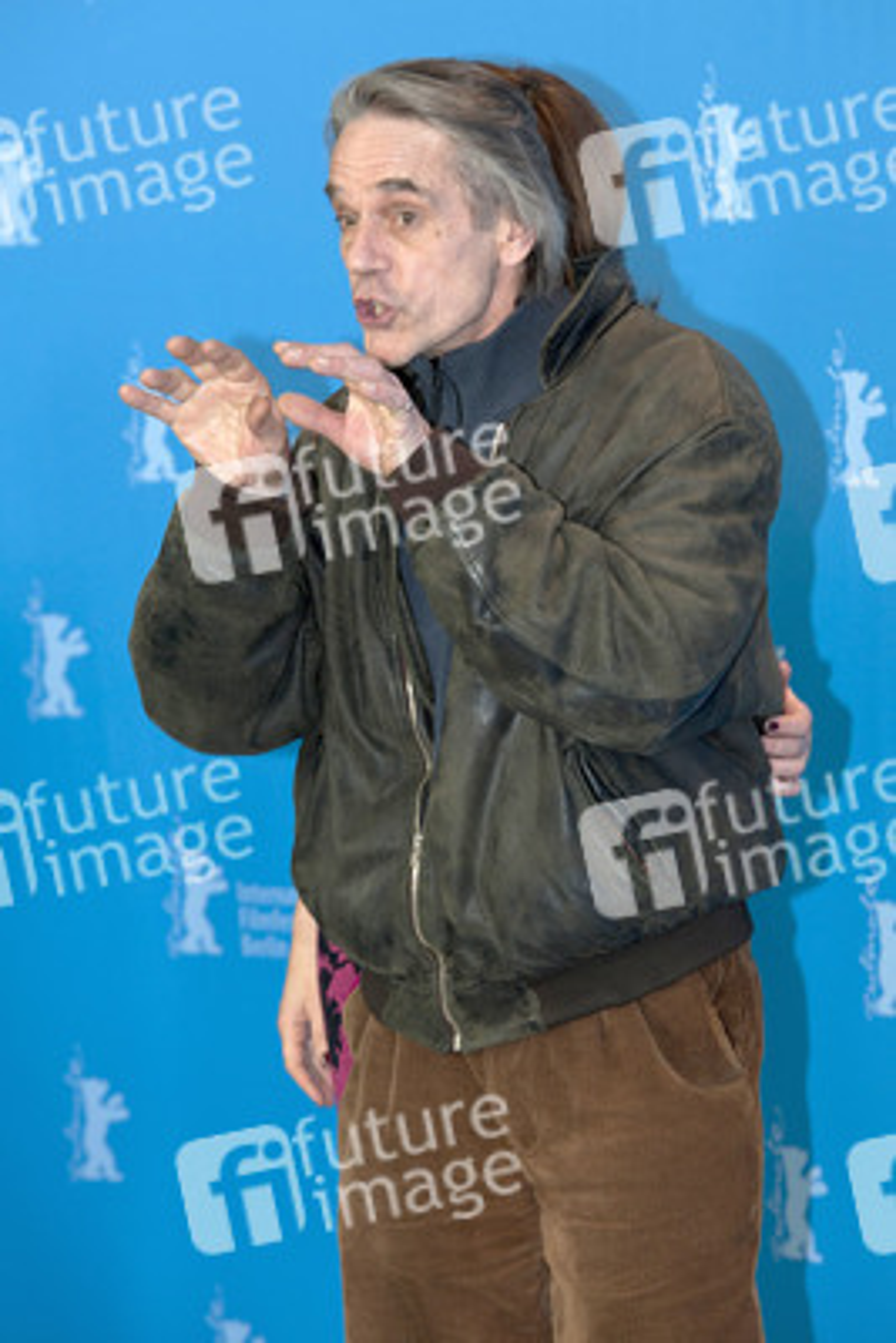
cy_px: 672
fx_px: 5595
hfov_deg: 9.2
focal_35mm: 150
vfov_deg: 13.7
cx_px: 448
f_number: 5
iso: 1000
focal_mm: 150
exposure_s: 1/250
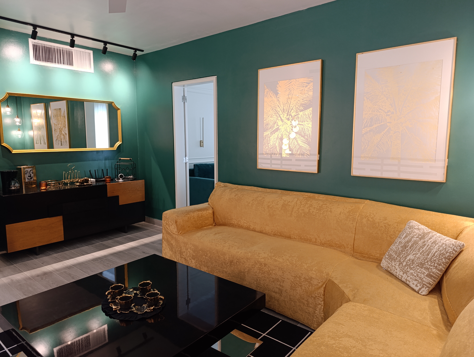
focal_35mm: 23
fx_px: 315
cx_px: 237
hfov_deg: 73.8
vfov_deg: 59.0
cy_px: 178
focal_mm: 6.14
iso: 1250
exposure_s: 1/50
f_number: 1.6
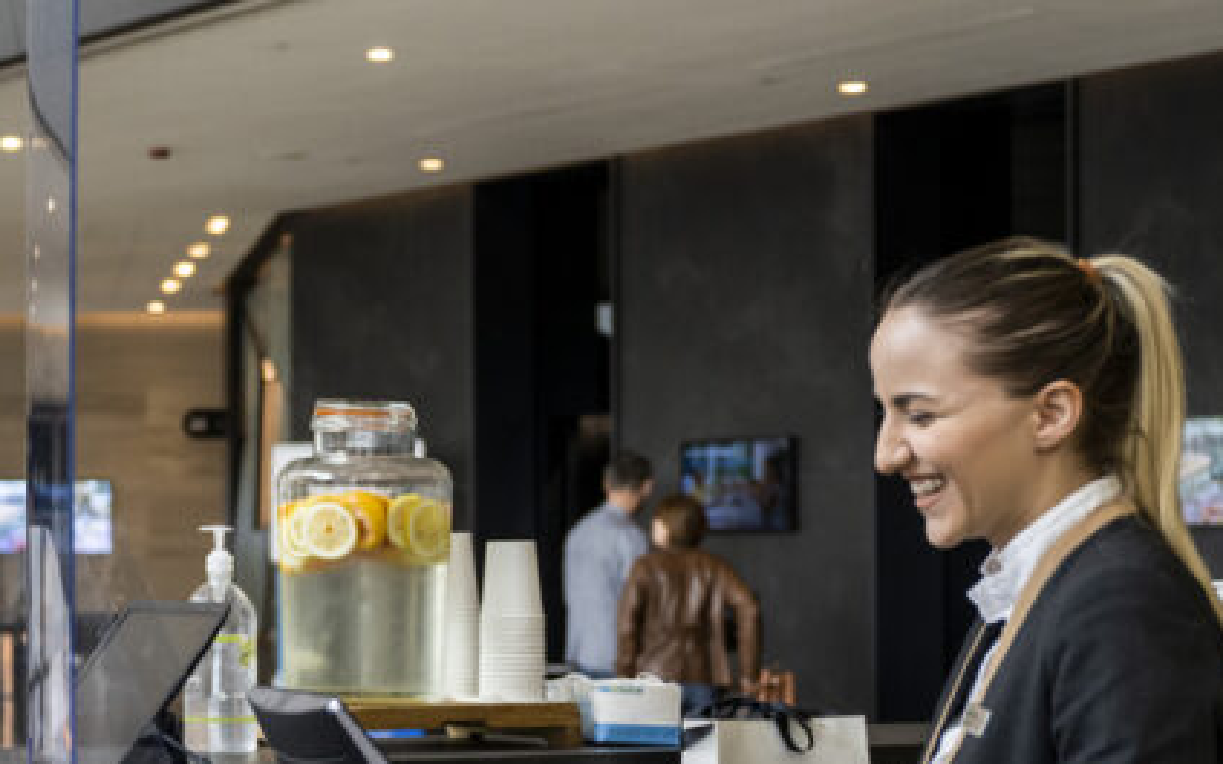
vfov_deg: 14.3
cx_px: -190
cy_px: 616
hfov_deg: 21.4
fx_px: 3033
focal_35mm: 91
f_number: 2.8
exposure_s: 1/200
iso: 500
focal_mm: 37
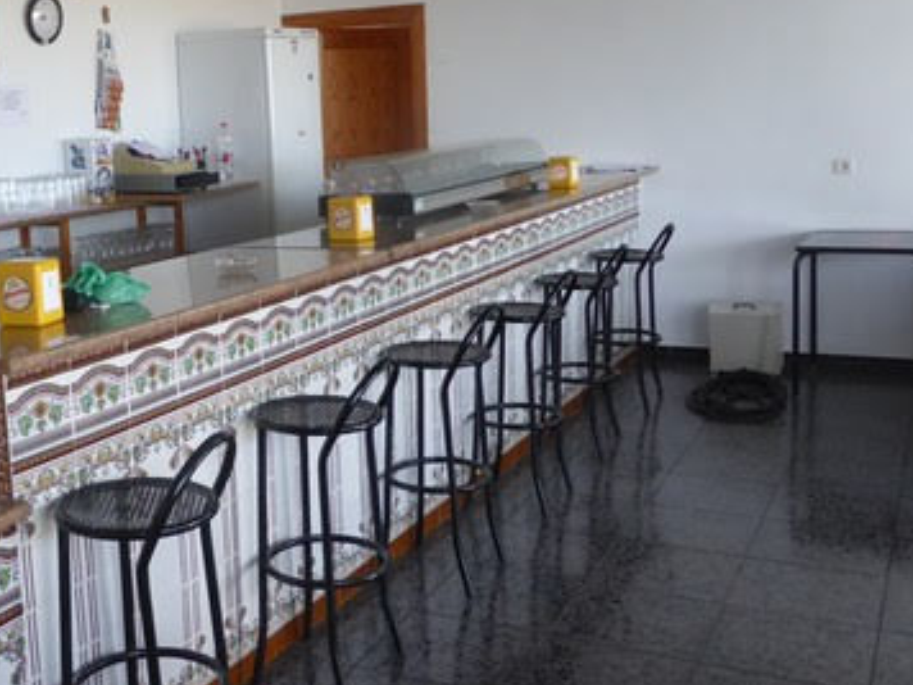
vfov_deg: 32.0
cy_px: 251
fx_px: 1187
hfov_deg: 40.9
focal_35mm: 45
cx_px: 233
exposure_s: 1/60
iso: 160
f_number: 3.3
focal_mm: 4.3
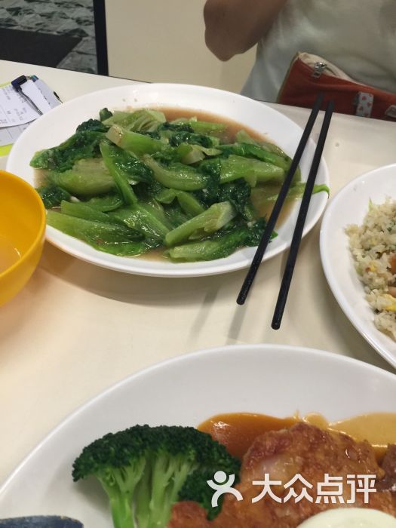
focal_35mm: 29
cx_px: 198
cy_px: 264
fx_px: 442
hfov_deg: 48.2
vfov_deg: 61.7
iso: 100
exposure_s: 1/17
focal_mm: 4.15
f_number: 2.2
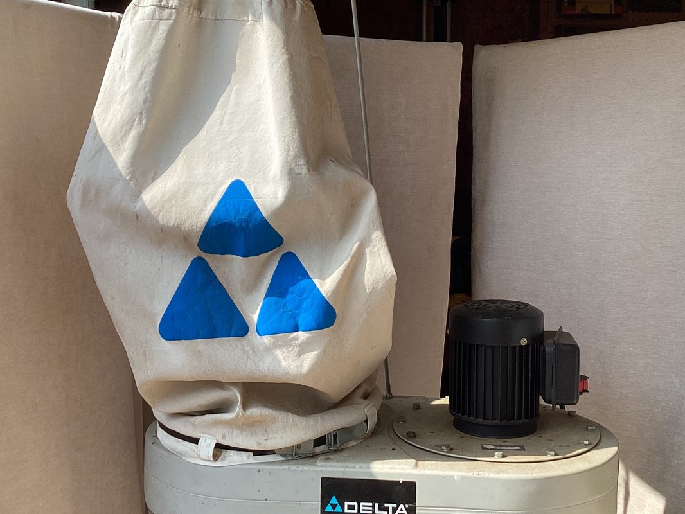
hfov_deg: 42.9
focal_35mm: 44
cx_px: 385
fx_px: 871
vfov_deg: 32.8
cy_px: 218
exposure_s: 1/390
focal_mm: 3.3
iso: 25
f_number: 2.4
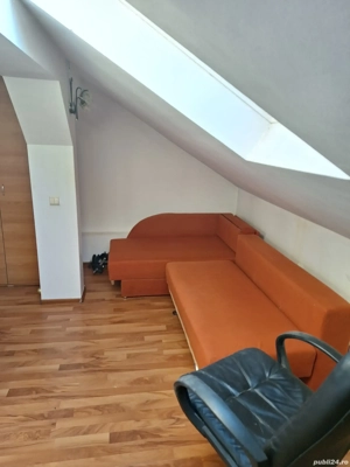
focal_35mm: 23
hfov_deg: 58.9
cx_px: 175
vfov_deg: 73.9
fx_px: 310
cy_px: 234
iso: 50
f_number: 1.8
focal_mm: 5.54
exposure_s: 1/60
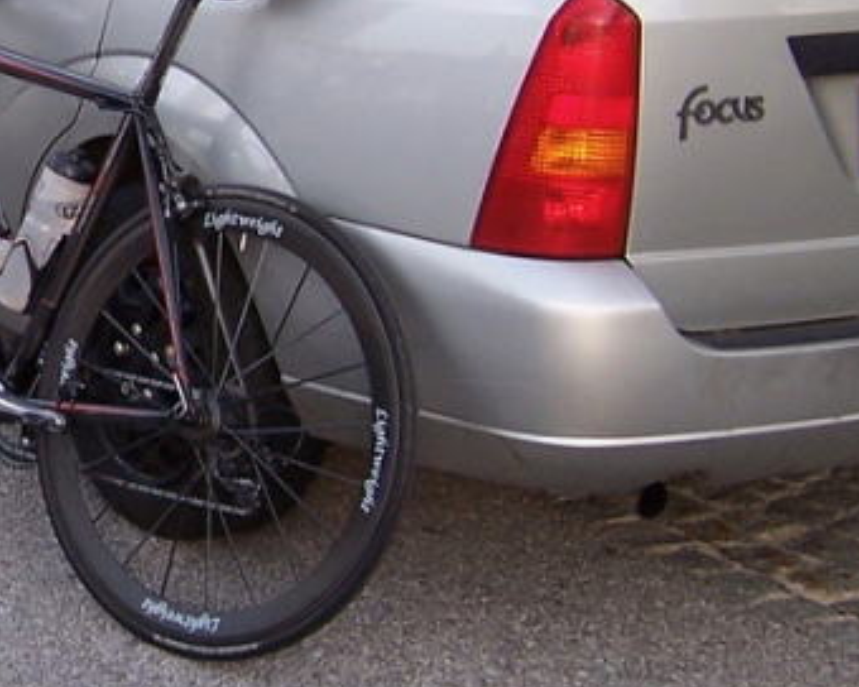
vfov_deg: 15.7
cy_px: 116
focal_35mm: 97
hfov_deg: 18.6
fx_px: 2466
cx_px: -205
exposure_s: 1/125
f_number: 3.4
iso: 80
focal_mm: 5.5
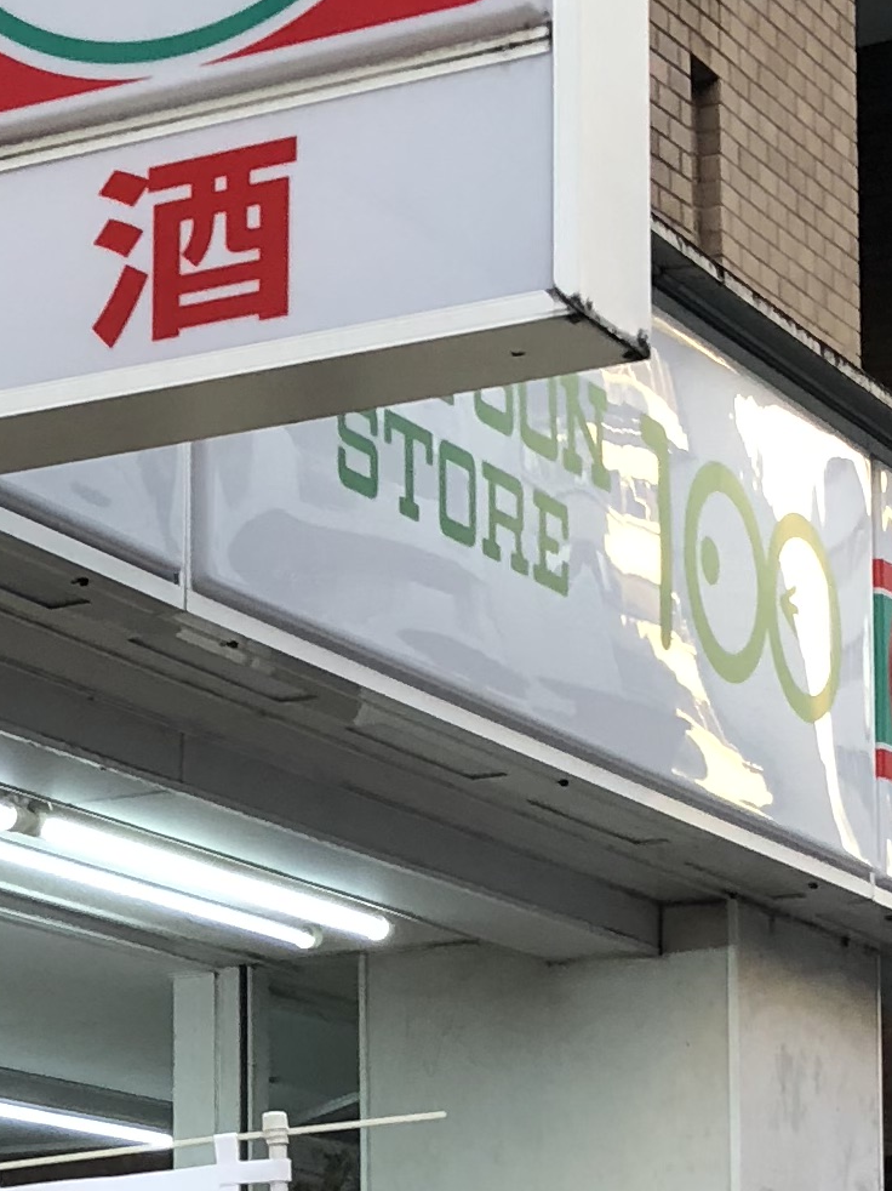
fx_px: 3953
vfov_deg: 16.8
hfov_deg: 12.7
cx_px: -22
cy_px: 1152
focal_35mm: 115
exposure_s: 1/33
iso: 32
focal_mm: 3.99
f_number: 1.8
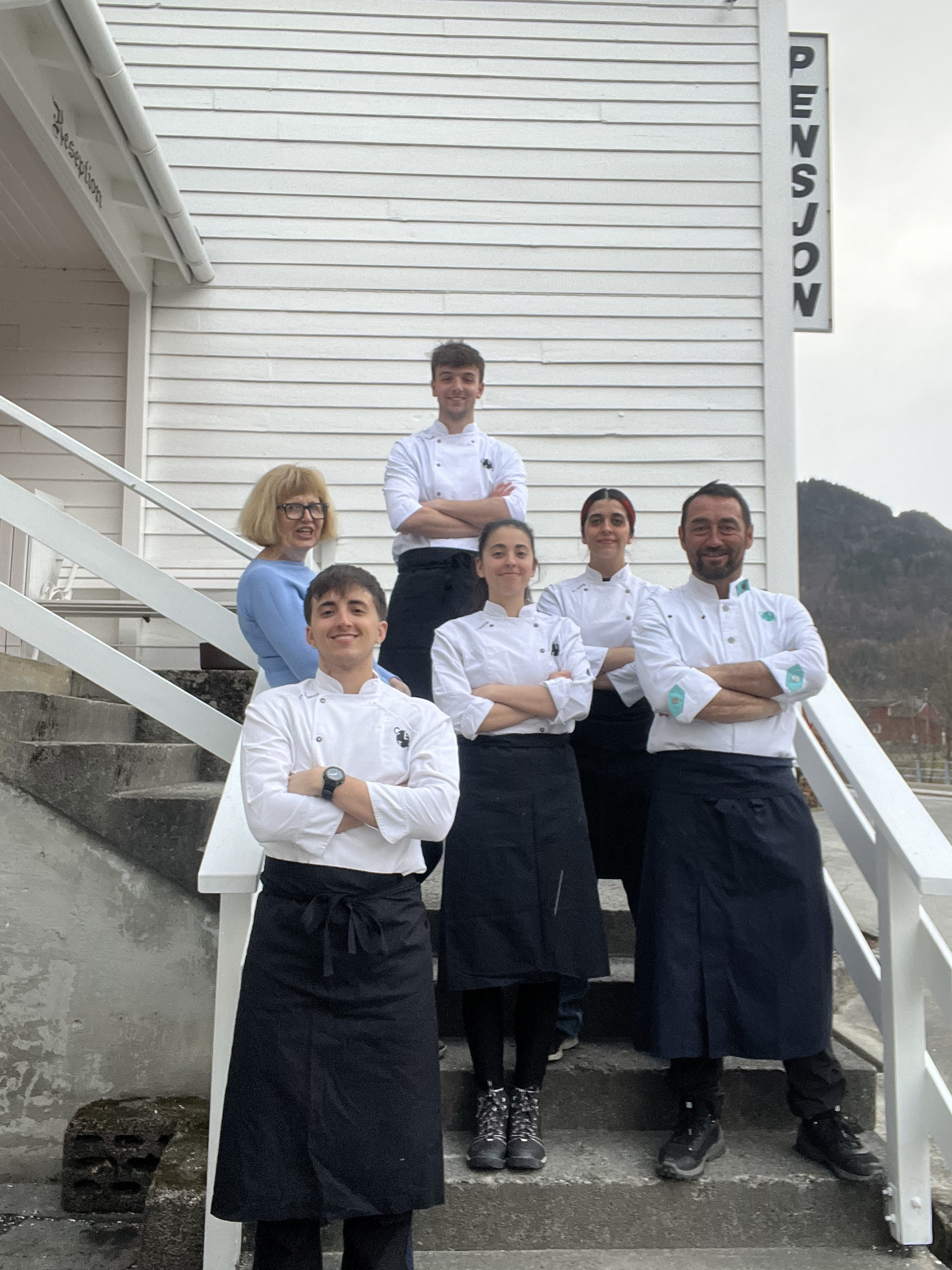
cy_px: 635
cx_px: 476
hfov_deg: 46.8
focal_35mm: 30
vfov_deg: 60.0
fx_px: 1100
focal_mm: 2.71
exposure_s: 1/109
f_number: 2.2
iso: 100
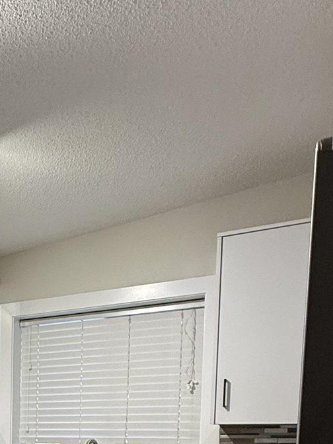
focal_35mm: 48
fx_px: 616
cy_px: 484
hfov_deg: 24.6
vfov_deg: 34.4
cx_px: -143
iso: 200
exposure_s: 1/60
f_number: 2.2
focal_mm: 2.22
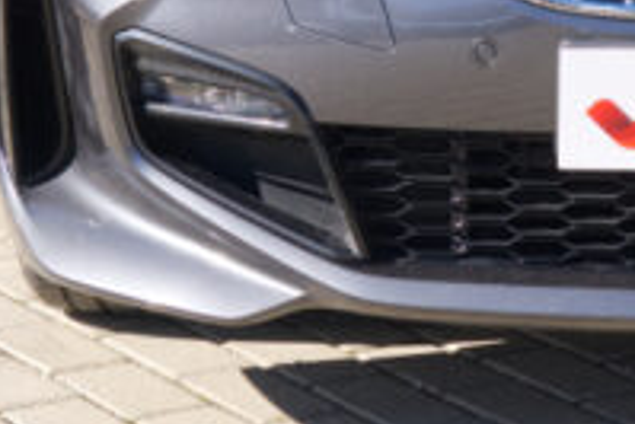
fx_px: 3354
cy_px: -193
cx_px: 804
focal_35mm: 190
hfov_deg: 10.6
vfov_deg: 7.1
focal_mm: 24.9
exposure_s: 1/160
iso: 160
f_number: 8
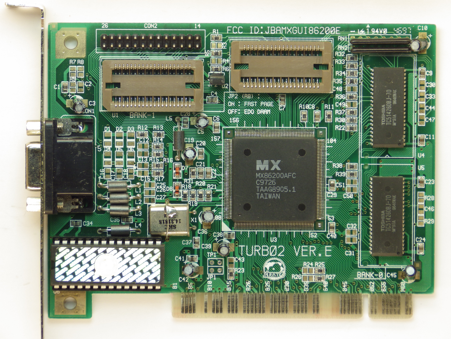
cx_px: 226
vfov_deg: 6.8
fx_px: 2840
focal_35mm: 218
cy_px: 170
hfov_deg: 9.1
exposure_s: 1/100
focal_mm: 39.1
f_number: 5.5
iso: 100
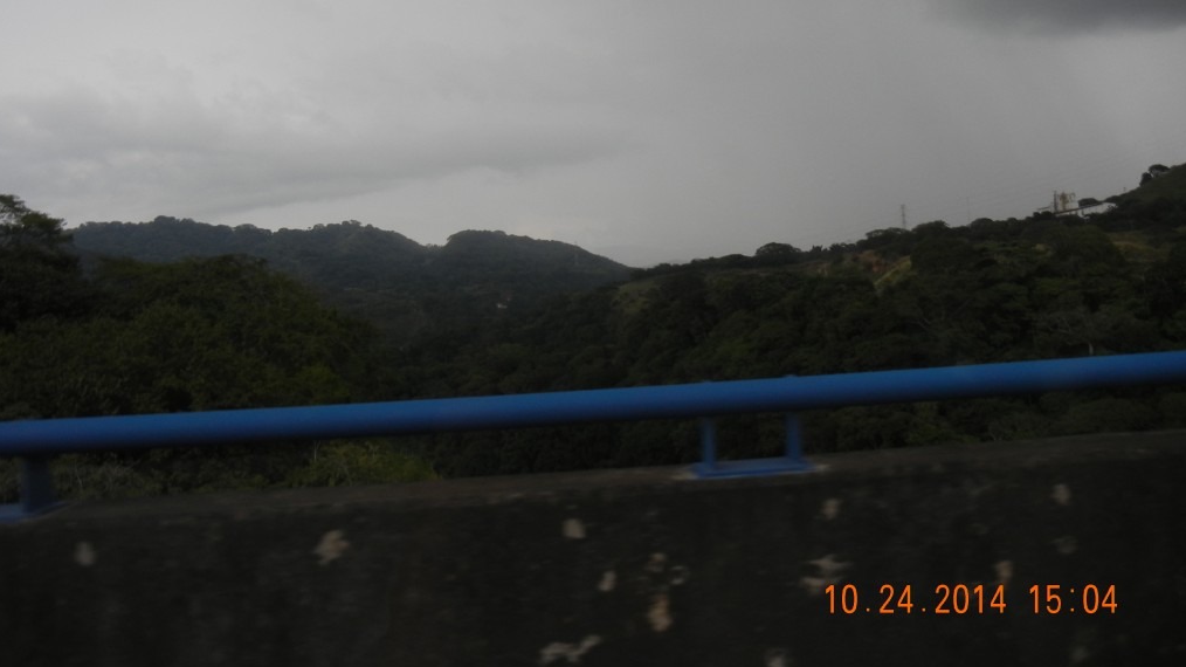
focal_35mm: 33
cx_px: 592
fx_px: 1038
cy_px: 243
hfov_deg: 59.5
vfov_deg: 35.4
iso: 160
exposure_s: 1/560
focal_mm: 5.4
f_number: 3.5
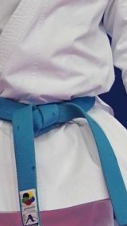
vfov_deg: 2.3
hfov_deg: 1.3
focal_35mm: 949
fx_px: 5675
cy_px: 73
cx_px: 537
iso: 1600
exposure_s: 1/500
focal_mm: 143
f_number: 2.8
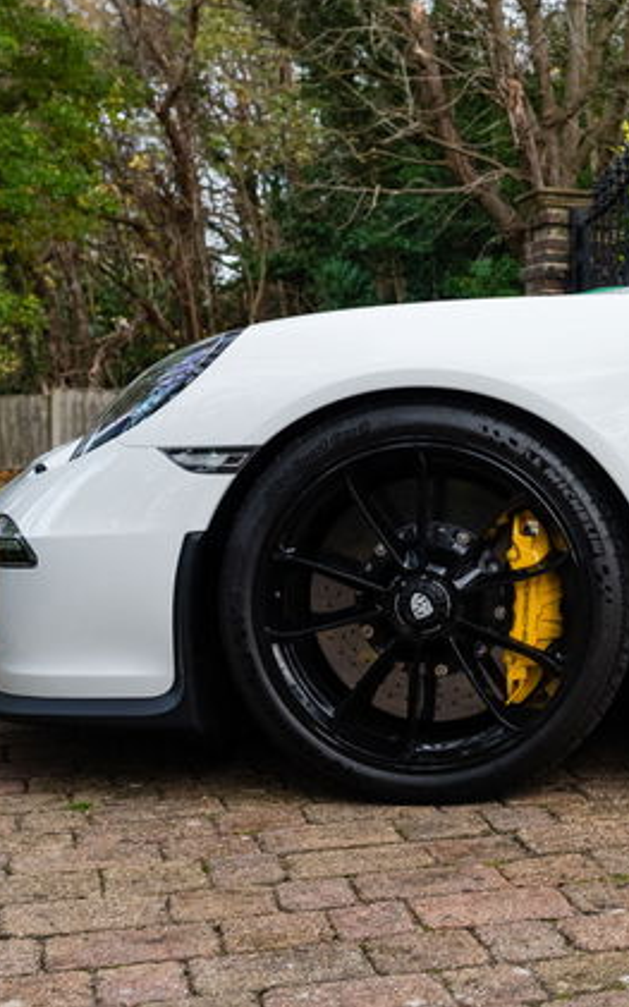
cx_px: 701
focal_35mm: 65
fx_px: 1783
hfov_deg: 19.1
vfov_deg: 31.5
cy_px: 509
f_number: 7.1
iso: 640
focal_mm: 35
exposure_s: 1/80
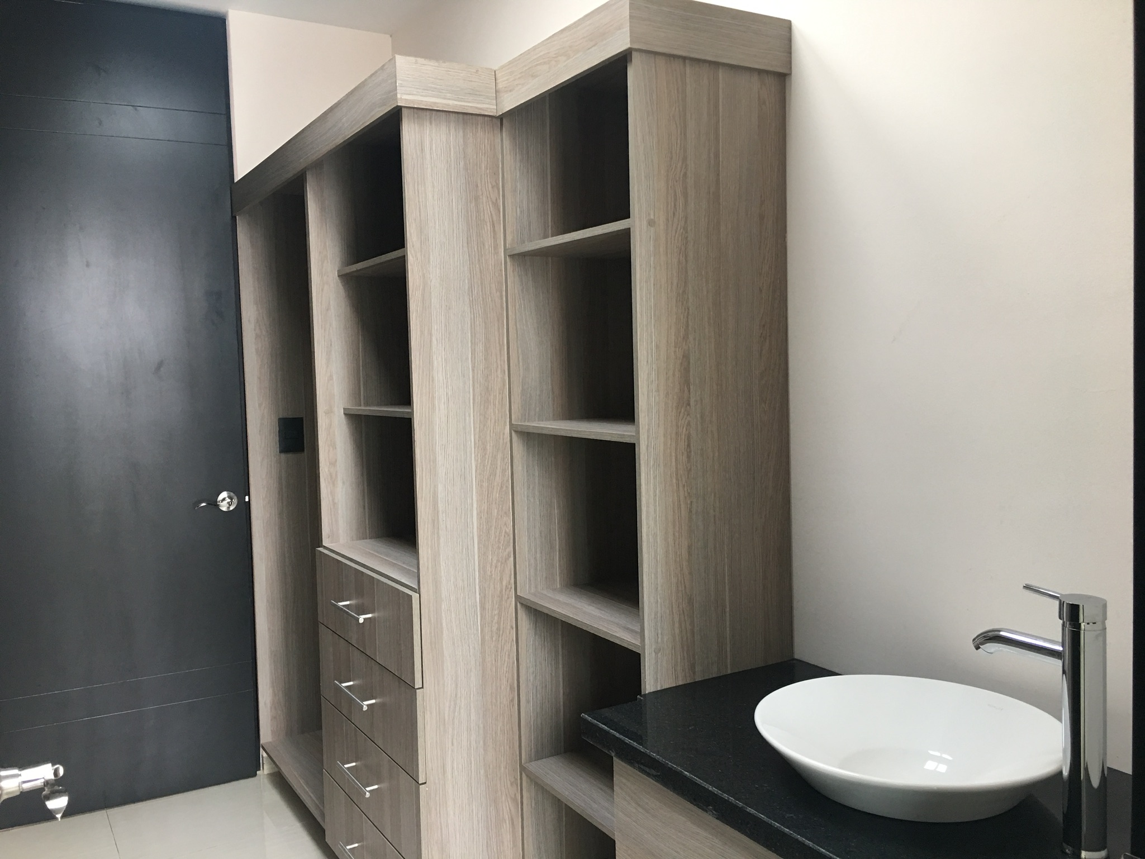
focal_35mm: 29
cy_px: 430
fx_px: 959
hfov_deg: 61.7
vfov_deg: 48.2
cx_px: 572
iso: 40
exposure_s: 1/30
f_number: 2.2
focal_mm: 4.15
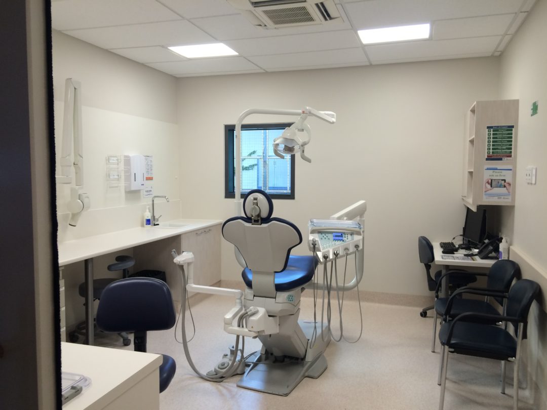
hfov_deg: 61.7
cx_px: 274
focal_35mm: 29
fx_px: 458
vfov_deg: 48.2
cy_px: 205
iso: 32
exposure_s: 1/33
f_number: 2.2
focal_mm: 4.15
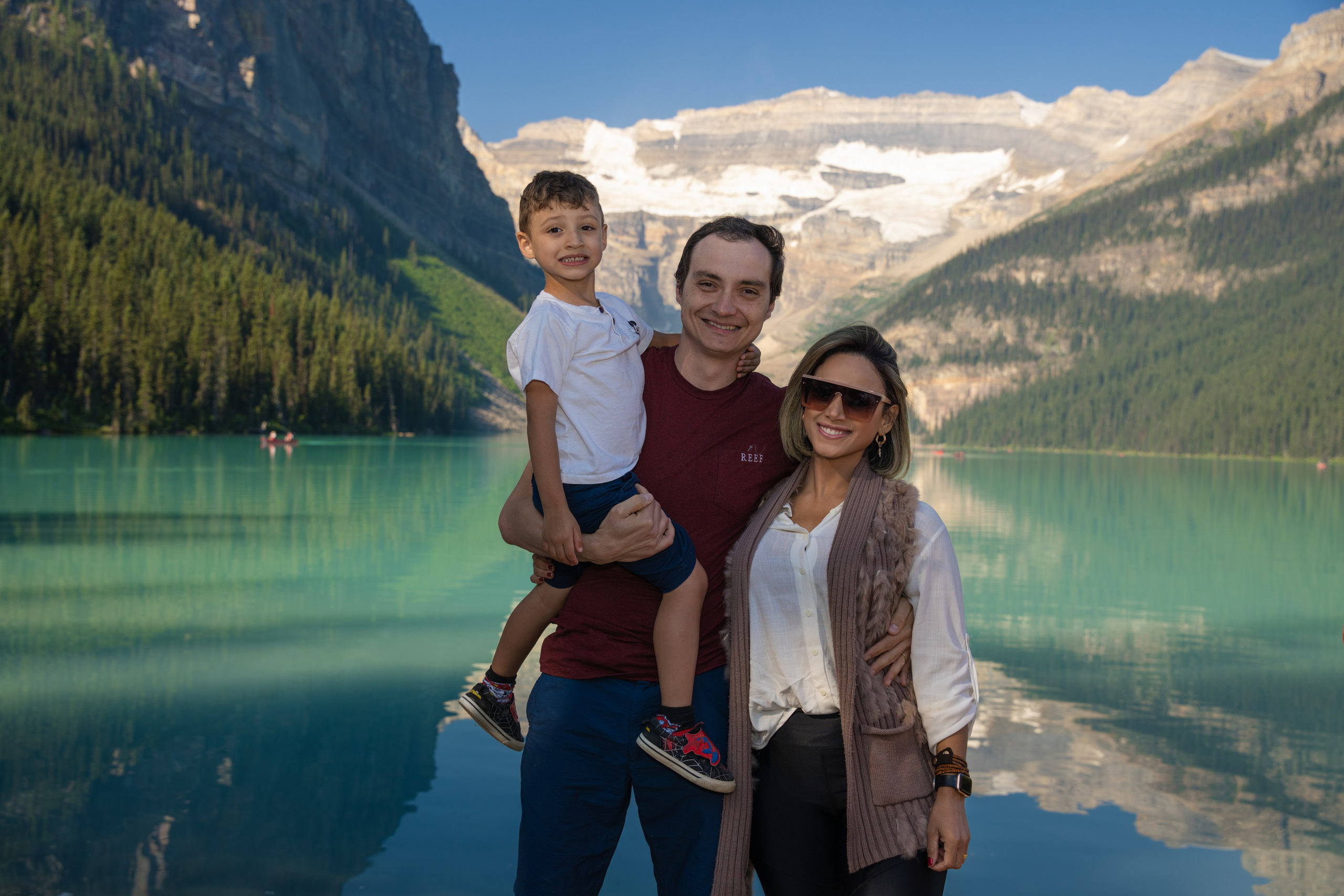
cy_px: 448
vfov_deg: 35.1
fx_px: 1419
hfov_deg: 50.7
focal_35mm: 38
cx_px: 672
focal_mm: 38
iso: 80
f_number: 5
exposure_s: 1/160
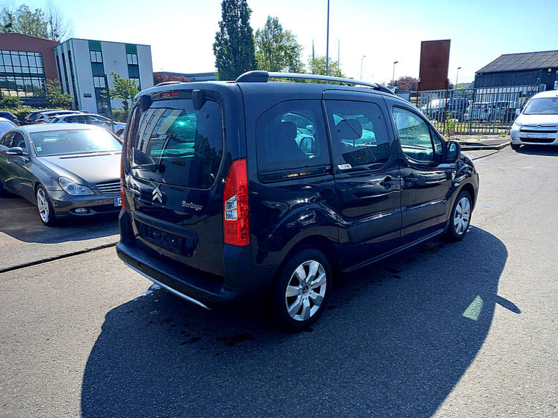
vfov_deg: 54.9
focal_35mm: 25
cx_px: 279
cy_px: 209
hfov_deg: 69.4
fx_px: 403
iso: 25
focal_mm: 4.6
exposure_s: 1/224
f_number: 2
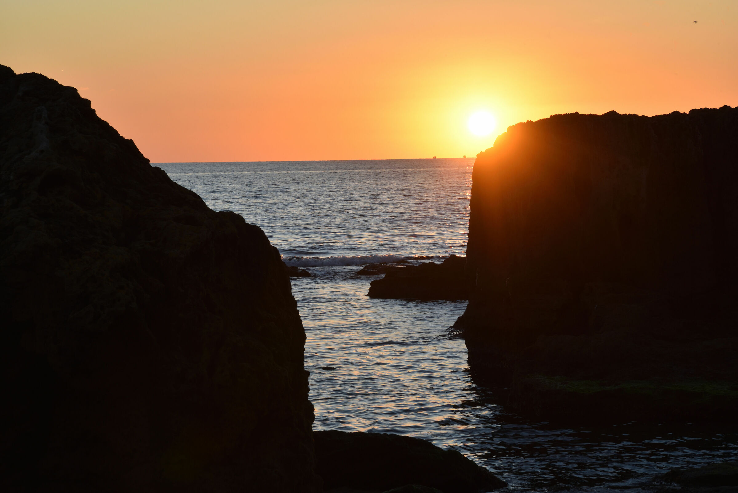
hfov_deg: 17.1
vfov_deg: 11.4
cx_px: 369
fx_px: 2461
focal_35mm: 120
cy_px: 246
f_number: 22
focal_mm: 120
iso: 200
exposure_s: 1/50
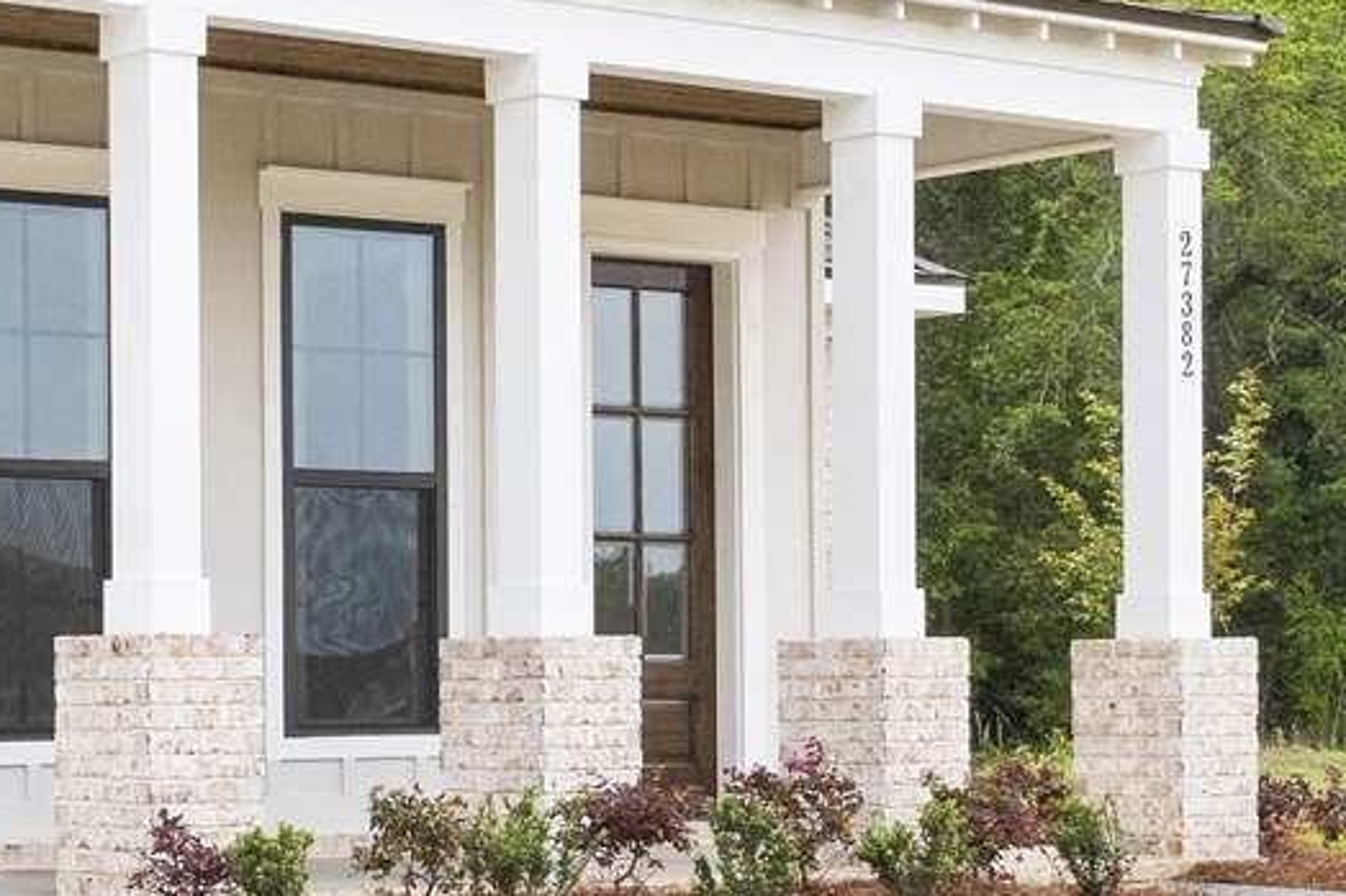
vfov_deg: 15.0
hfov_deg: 19.9
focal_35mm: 91
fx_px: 3399
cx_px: -565
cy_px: 693
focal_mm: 15.5
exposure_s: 1/100
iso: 400
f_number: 11
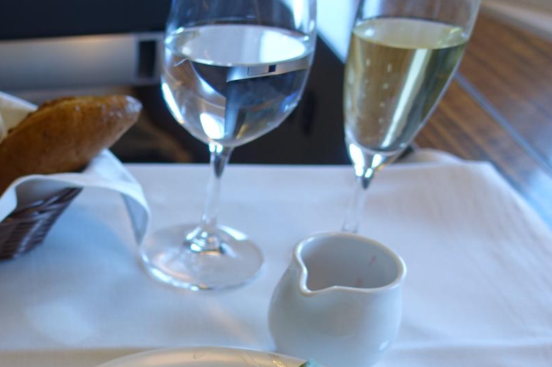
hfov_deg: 34.3
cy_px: 385
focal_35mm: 54
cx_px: 28
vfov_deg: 23.7
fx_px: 828
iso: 125
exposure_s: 1/30
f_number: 1.8
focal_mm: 8.8
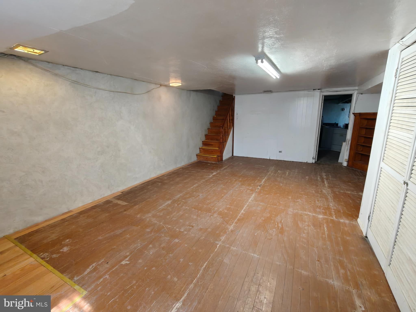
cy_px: 156
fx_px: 180
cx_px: 208
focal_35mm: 15
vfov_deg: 81.7
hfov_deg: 98.2
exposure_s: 1/120
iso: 800
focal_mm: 2.3
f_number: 2
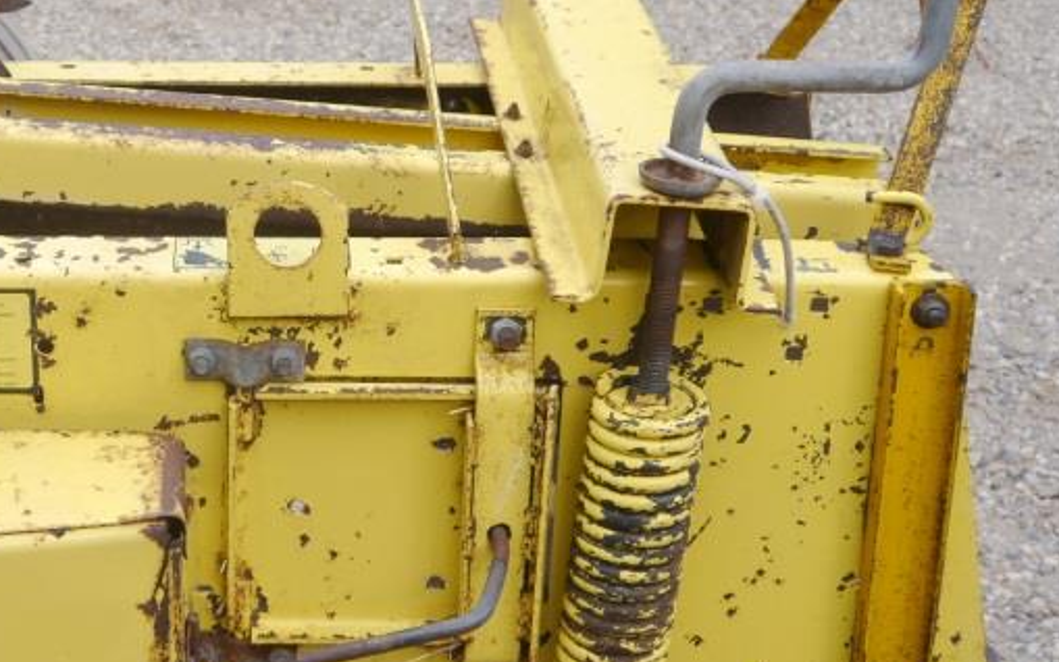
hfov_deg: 25.0
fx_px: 2337
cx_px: 171
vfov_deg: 16.1
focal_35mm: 81
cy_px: 360
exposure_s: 1/100
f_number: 4.1
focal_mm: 19
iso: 160
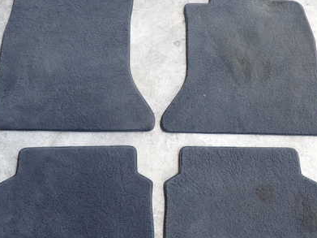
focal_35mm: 43
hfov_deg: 43.8
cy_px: 97
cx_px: 143
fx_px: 394
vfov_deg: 33.5
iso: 160
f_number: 2.2
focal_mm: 5.05
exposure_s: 1/125
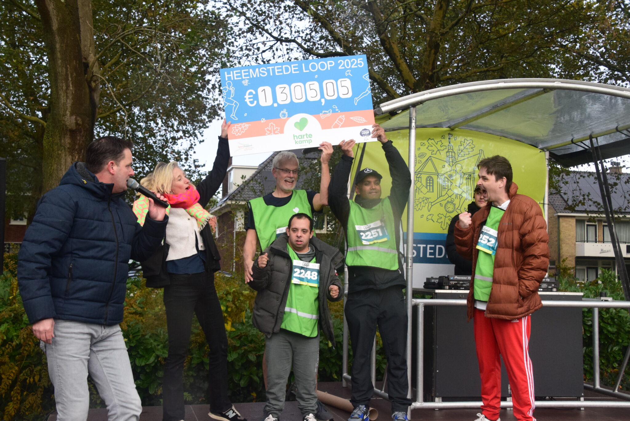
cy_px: 210
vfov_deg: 28.1
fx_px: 840
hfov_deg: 41.1
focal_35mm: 48
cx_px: 315
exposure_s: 1/160
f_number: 9
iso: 1600
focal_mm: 32
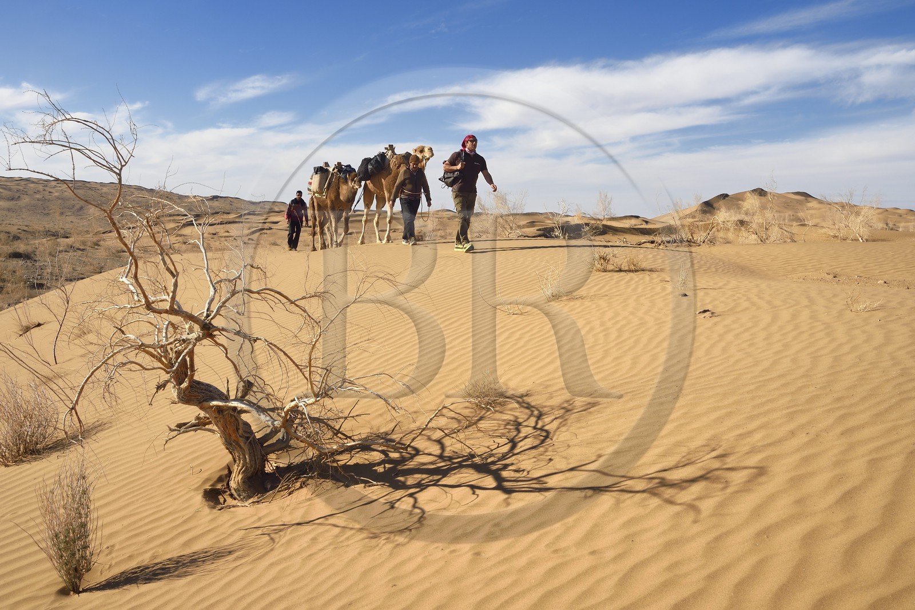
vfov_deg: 41.1
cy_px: 305
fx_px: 813
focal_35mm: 32
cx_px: 458
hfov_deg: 58.7
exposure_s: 1/250
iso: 200
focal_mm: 32
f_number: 13
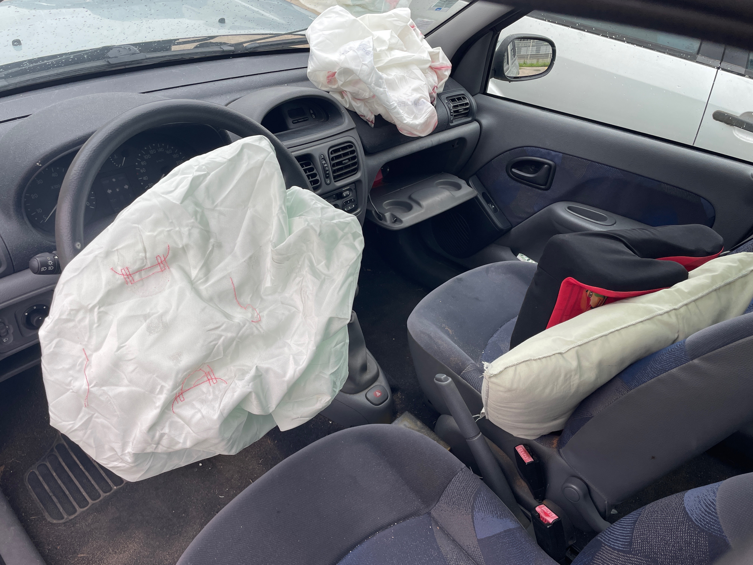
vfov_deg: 53.1
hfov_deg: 67.3
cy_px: 282
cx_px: 376
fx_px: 566
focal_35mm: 26
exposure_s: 1/230
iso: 32
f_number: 1.6
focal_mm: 4.2
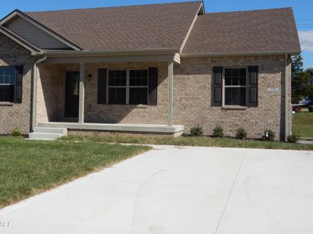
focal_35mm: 45
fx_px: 407
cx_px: 129
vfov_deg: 32.1
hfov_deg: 41.9
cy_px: 91
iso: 125
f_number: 4
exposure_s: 1/1600
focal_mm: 6.4
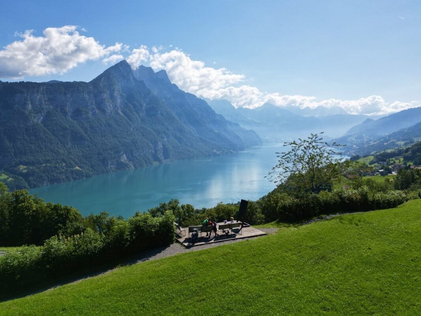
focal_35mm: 27
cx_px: 196
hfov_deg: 65.3
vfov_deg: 51.3
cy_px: 145
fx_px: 328
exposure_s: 1/5000
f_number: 1.7
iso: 130
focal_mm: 6.72
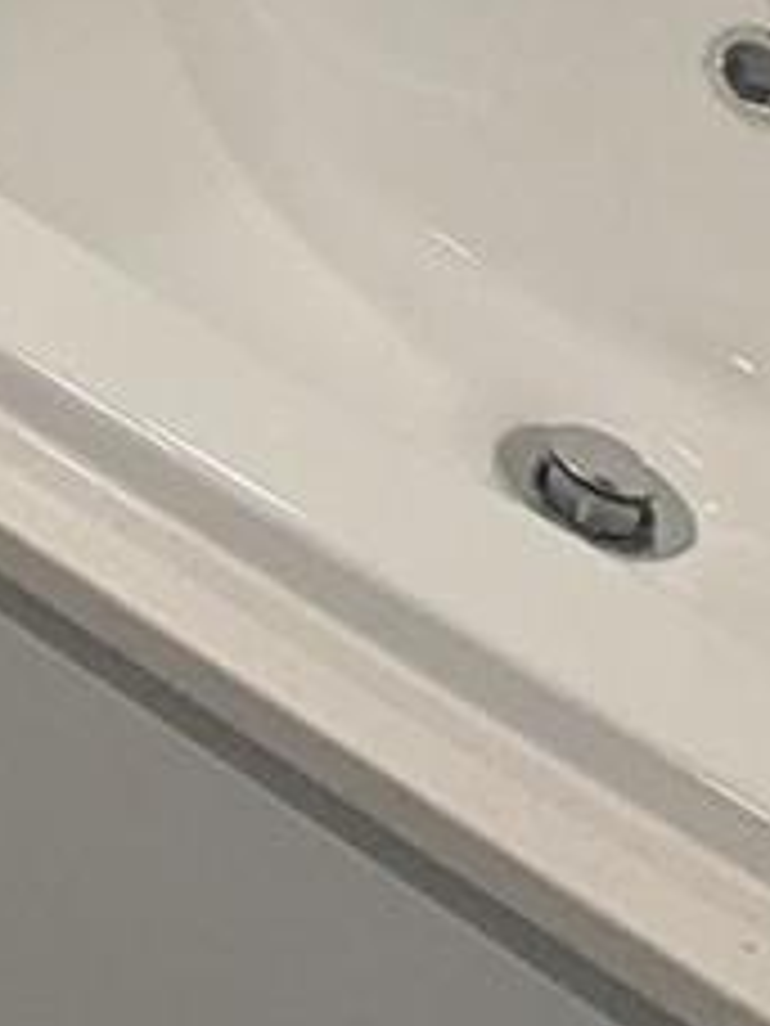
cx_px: -1556
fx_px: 3203
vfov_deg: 13.7
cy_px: -1350
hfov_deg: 10.1
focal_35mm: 108
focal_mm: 2.35
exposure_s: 1/60
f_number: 2.2
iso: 160
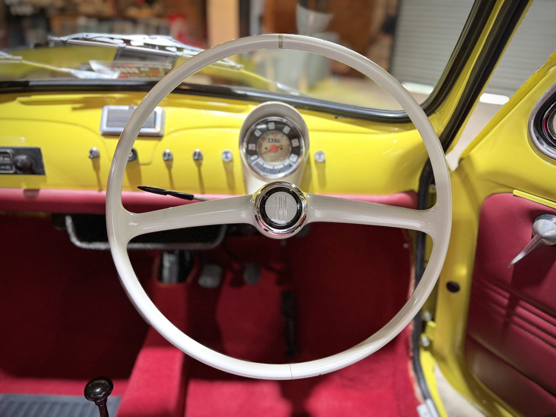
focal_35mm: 24
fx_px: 385
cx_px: 278
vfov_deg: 56.8
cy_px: 208
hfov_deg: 71.6
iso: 500
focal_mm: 6.76
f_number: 1.78
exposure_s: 1/50
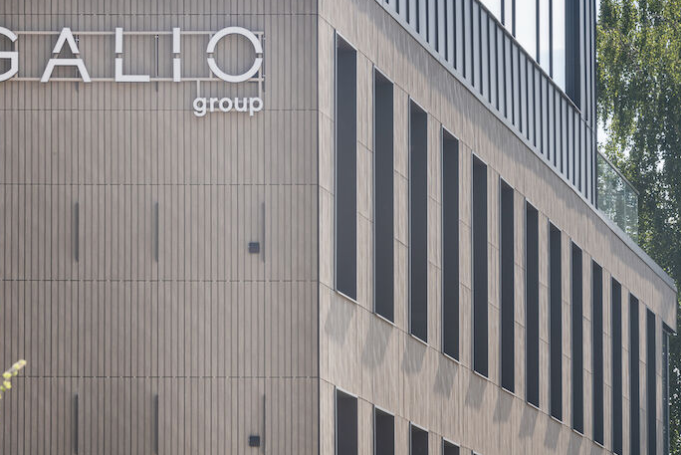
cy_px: 167
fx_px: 3540
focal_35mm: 187
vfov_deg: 7.4
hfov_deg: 11.0
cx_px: 304
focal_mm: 125
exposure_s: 1/30
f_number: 11
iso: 50
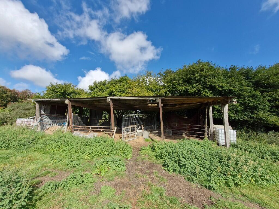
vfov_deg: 89.9
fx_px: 105
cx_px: 140
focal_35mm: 13
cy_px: 104
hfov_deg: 106.2
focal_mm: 1.74
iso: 50
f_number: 2.2
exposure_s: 1/1172
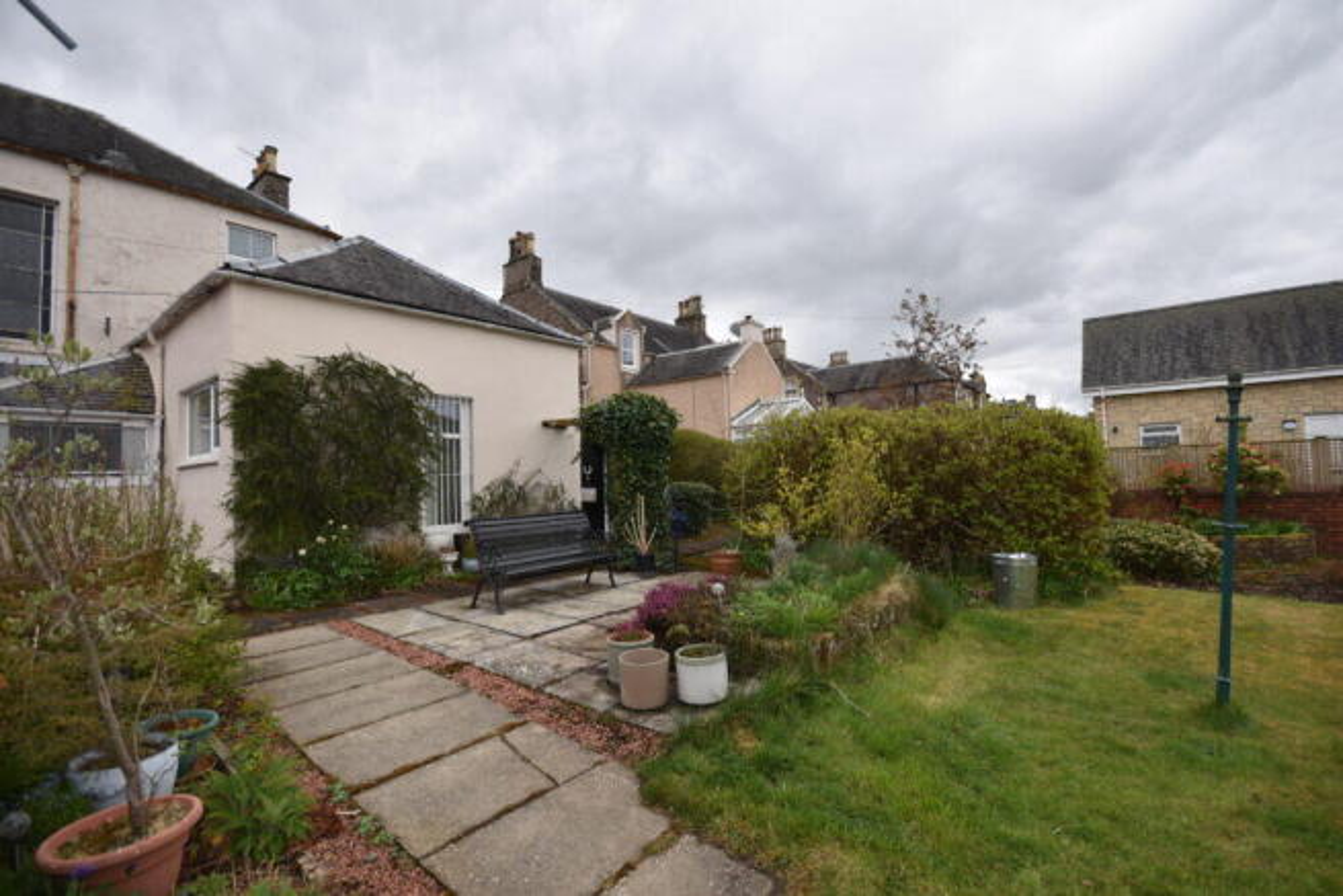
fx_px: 560
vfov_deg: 77.4
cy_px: 448
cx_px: 672
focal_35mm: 15
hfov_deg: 100.4
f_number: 6.3
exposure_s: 1/200
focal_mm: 10
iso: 100
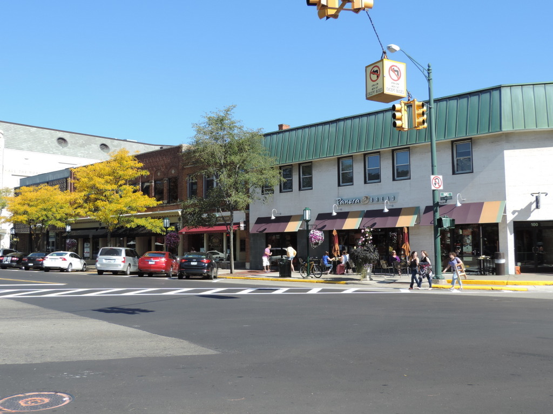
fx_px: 559
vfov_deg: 40.7
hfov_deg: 52.6
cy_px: 207
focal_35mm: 35
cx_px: 276
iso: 80
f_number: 3.3
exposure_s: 1/500
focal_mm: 6.2
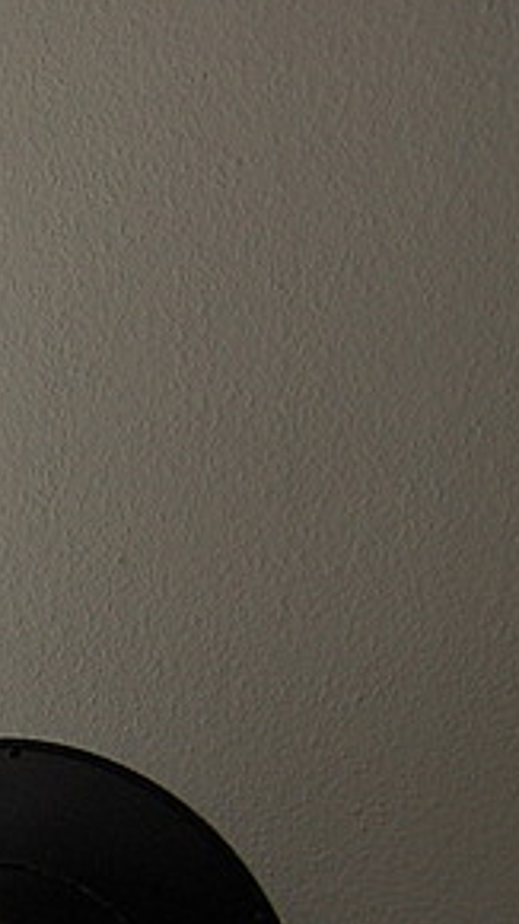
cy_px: 942
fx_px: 2987
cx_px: -1083
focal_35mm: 122
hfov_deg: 8.3
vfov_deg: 17.2
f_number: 5.6
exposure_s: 1/125
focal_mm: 22
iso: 360
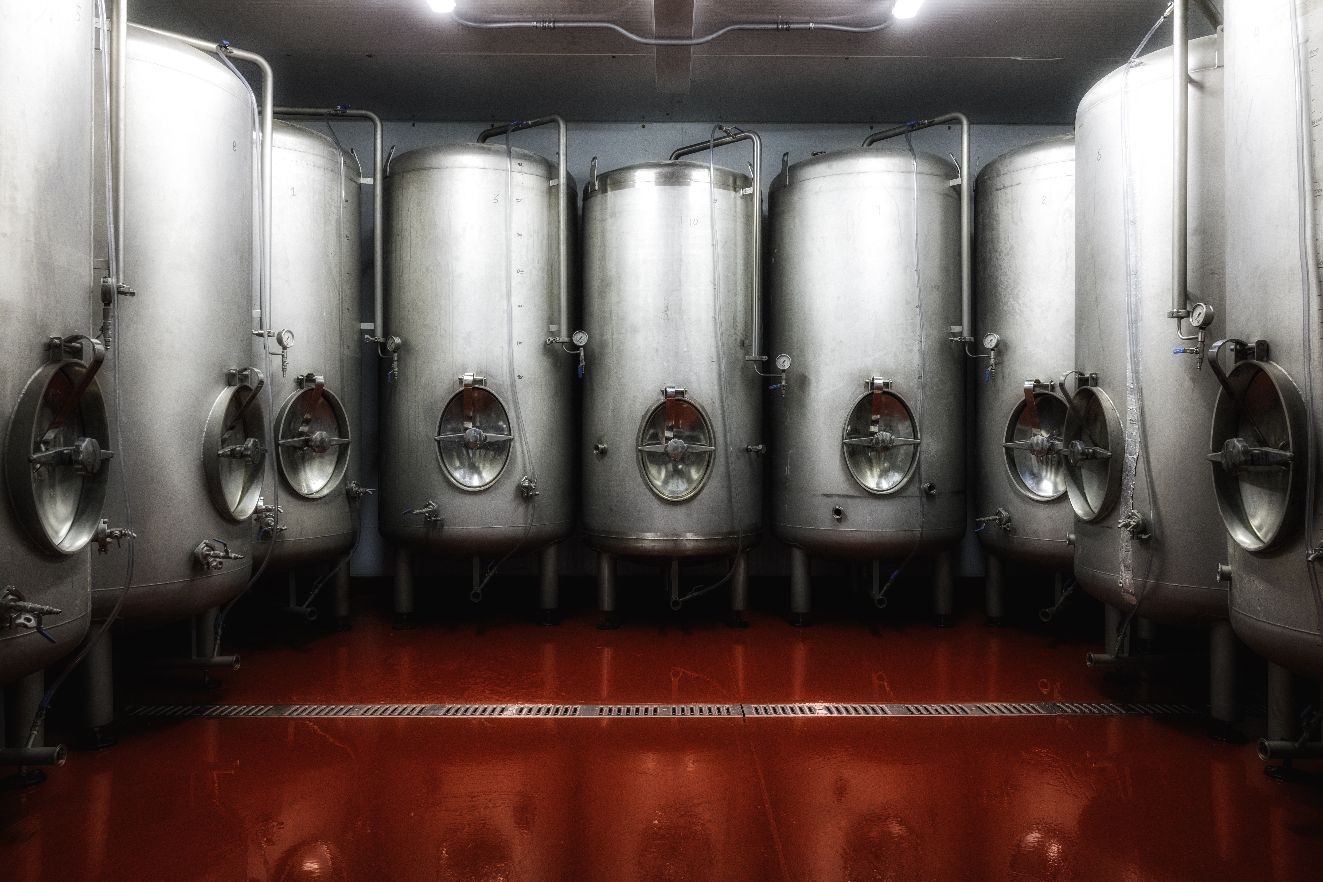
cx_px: 673
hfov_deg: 69.4
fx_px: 955
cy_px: 421
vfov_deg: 49.5
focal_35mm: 26
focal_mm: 24
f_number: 8
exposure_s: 1/125
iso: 2000
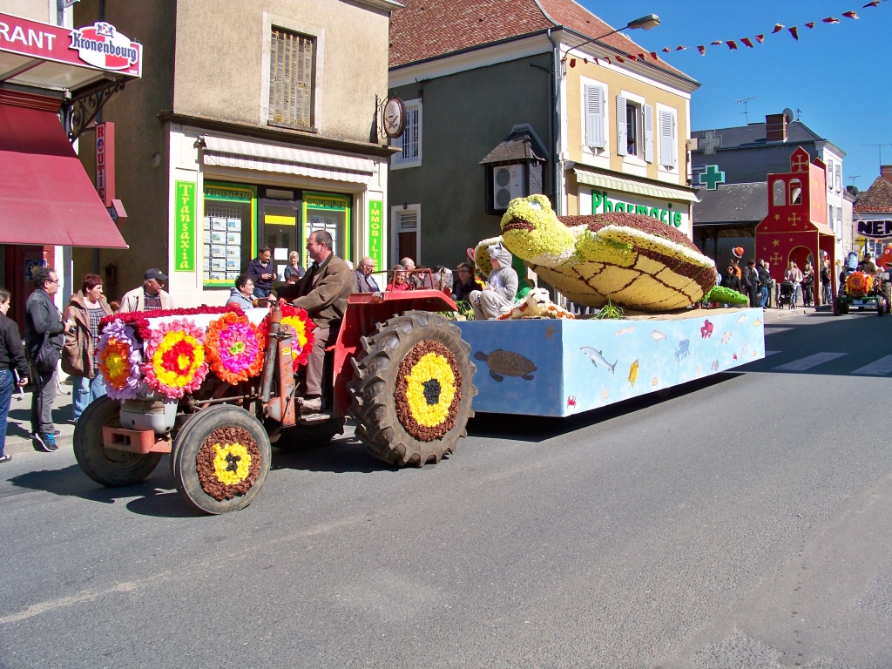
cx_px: 446
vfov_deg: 42.9
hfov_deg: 55.4
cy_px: 334
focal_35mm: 33
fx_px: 850
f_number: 4
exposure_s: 1/800
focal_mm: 5.85
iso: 100
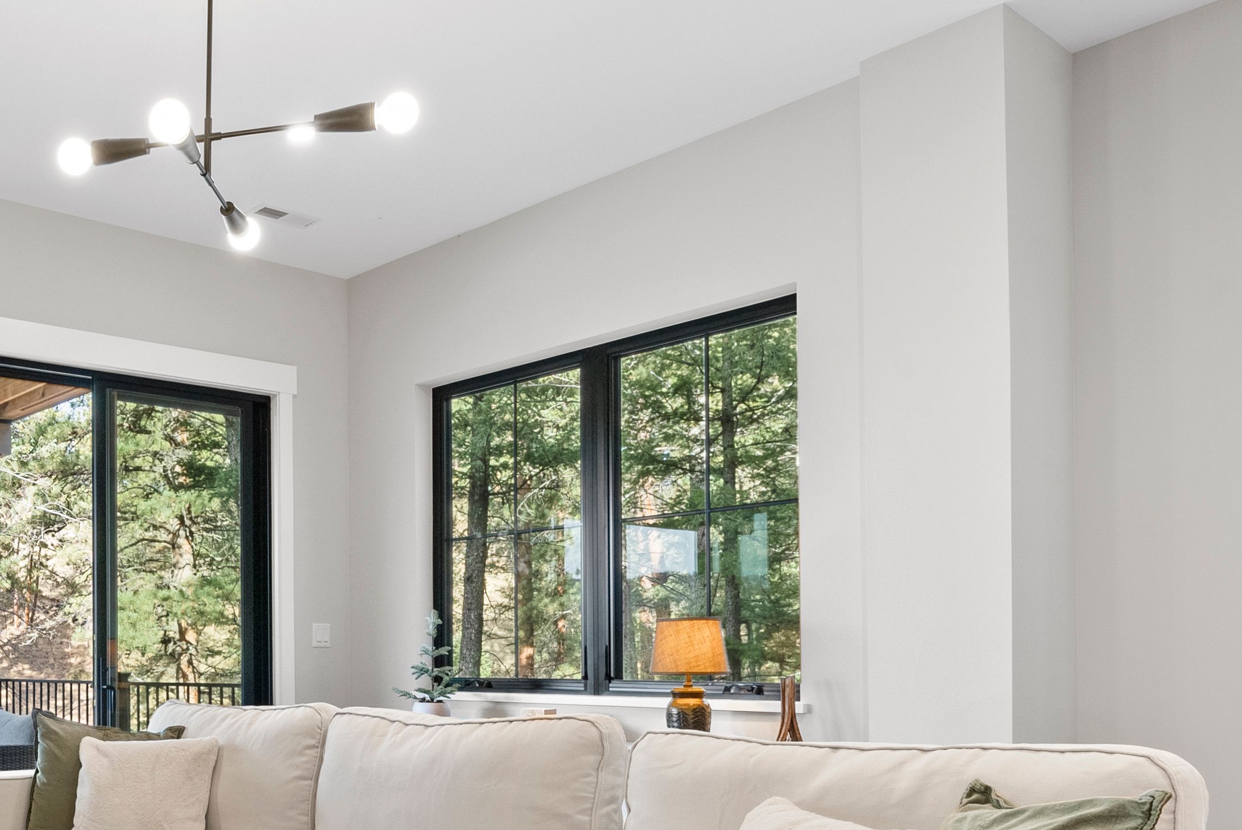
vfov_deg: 38.6
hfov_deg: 50.6
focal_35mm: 33
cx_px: 119
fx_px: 1139
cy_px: 655
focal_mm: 17
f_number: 10
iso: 640
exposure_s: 1/6
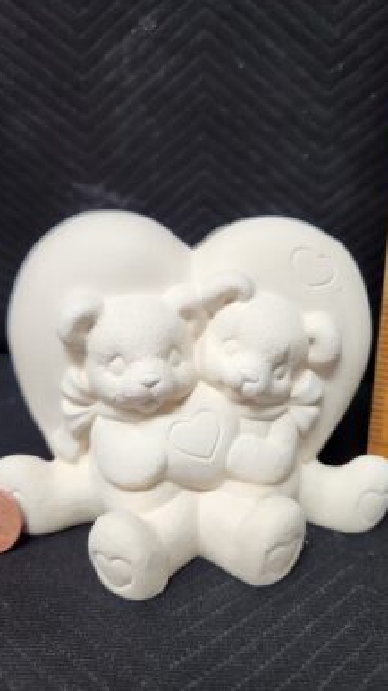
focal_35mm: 26
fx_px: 476
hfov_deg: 44.3
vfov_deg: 71.9
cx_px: 213
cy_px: 340
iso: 250
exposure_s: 1/120
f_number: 1.8
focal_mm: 5.4
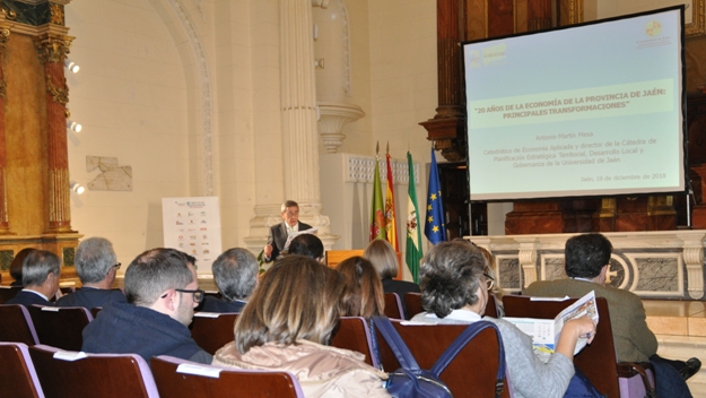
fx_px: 843
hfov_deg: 45.5
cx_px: 352
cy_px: 231
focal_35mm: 45
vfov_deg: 26.5
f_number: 4
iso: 800
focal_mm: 28
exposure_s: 1/60
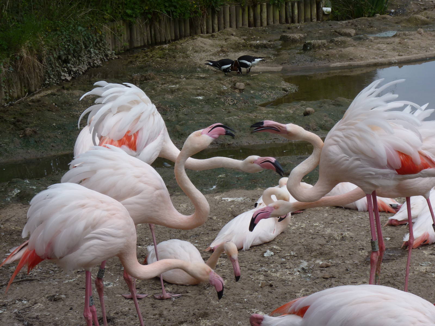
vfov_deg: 18.9
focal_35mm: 78
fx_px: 980
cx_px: 218
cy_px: 163
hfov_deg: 25.0
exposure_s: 1/320
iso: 80
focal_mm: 13.8
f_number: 5.6
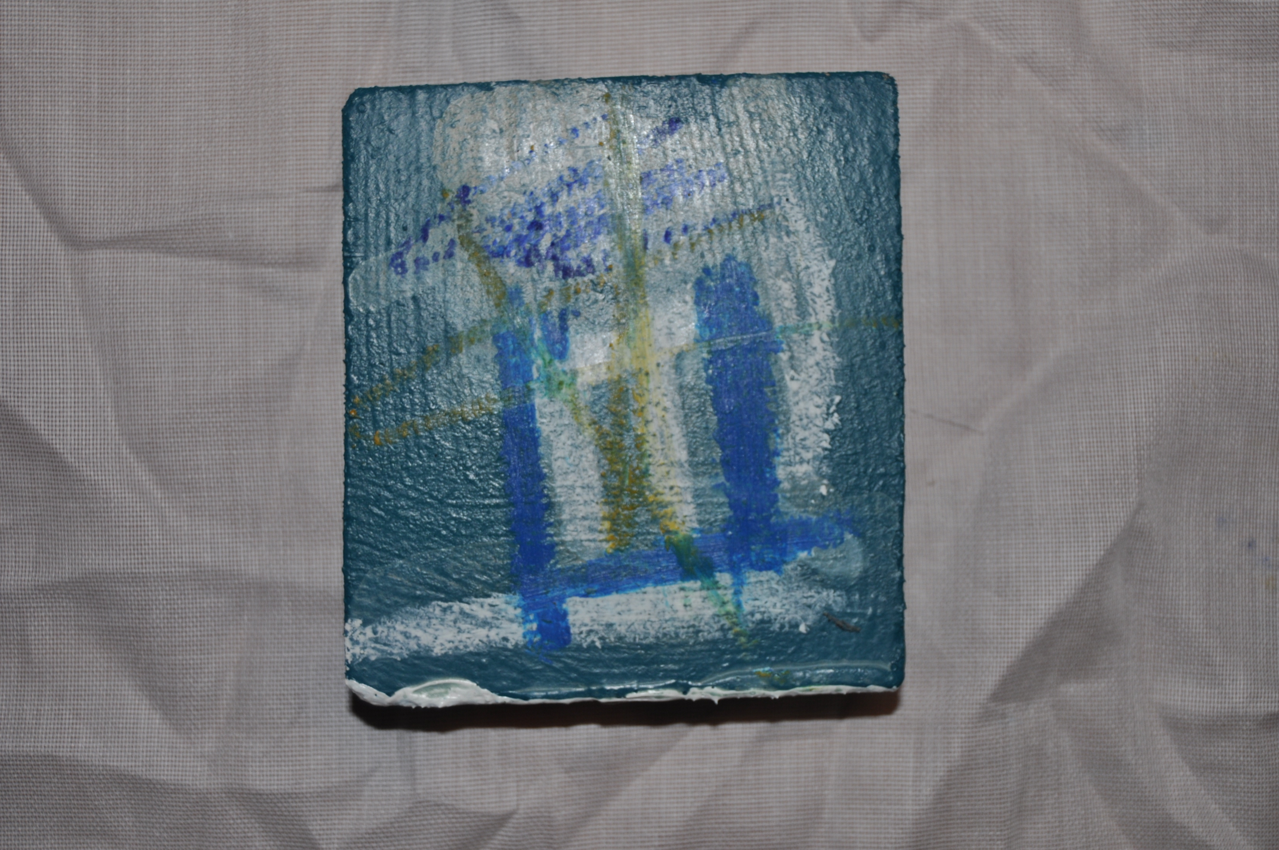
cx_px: 640
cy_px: 425
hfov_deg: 35.1
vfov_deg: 23.7
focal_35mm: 57
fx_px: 2023
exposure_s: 1/60
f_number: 4.8
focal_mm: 38
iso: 200
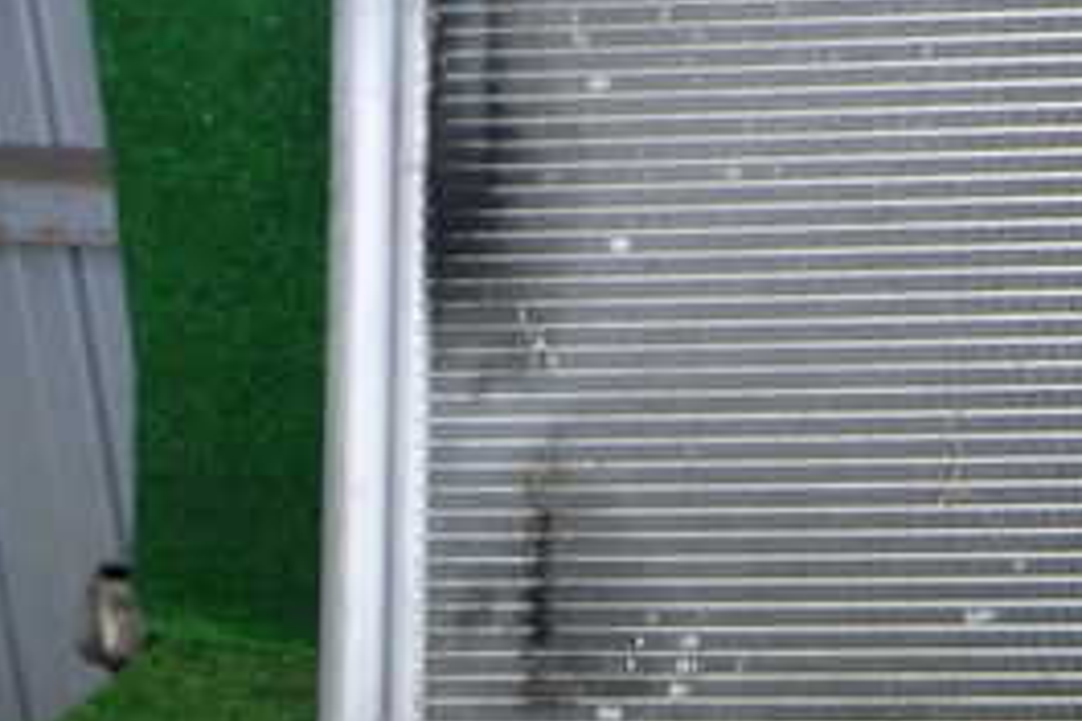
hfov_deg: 30.1
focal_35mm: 59
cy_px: 283
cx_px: 1217
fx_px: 1773
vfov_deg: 23.0
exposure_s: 1/125
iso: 200
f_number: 2
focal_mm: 4.5
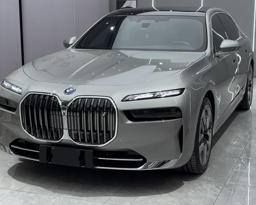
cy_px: 91
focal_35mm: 65
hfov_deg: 29.1
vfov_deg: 23.5
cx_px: 126
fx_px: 492
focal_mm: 6.76
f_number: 1.78
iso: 64
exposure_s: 1/200
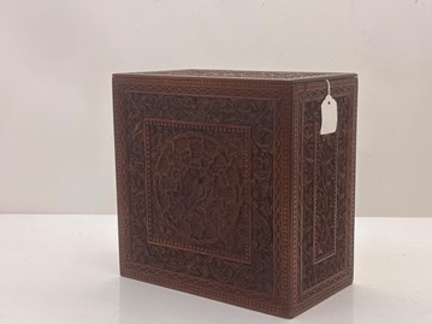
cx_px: 239
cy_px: 175
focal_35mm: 58
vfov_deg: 25.2
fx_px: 724
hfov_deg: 33.2
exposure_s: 1/100
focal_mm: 5.96
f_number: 1.6
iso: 40
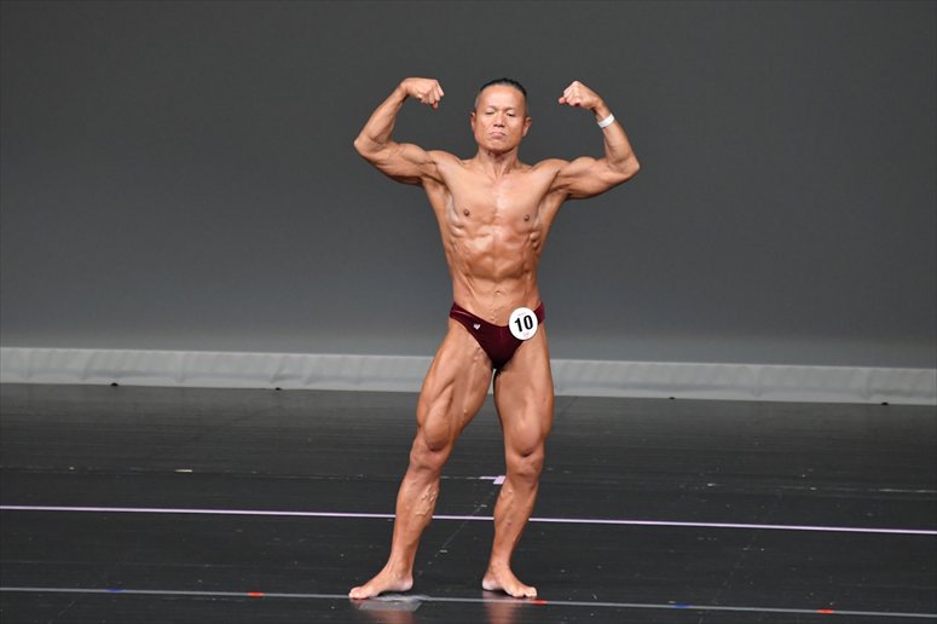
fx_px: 8975
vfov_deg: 4.0
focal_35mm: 345
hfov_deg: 6.0
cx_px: 468
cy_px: 312
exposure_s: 1/400
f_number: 5.6
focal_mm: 230
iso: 4000
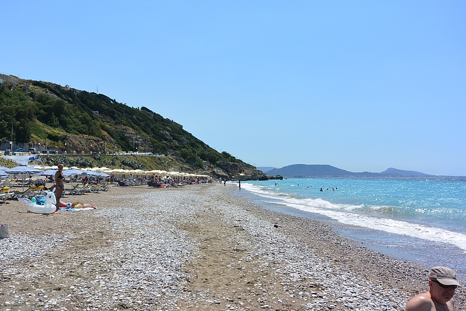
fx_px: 401
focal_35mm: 31
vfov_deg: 42.3
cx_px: 228
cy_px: 153
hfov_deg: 60.3
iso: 160
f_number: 5
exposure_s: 1/1250
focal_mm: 11.4
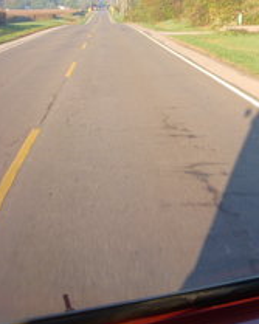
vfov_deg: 26.6
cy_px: 109
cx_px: 296
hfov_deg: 20.4
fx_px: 681
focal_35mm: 71
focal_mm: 6.3
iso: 100
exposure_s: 1/200
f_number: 3.3
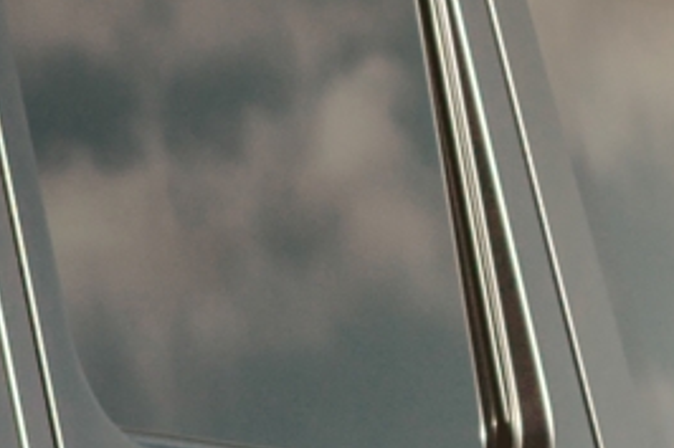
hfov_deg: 3.9
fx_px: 9449
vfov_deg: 2.7
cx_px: -1751
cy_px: 823
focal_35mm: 505
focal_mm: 70
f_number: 4
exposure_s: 1/1000
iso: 100
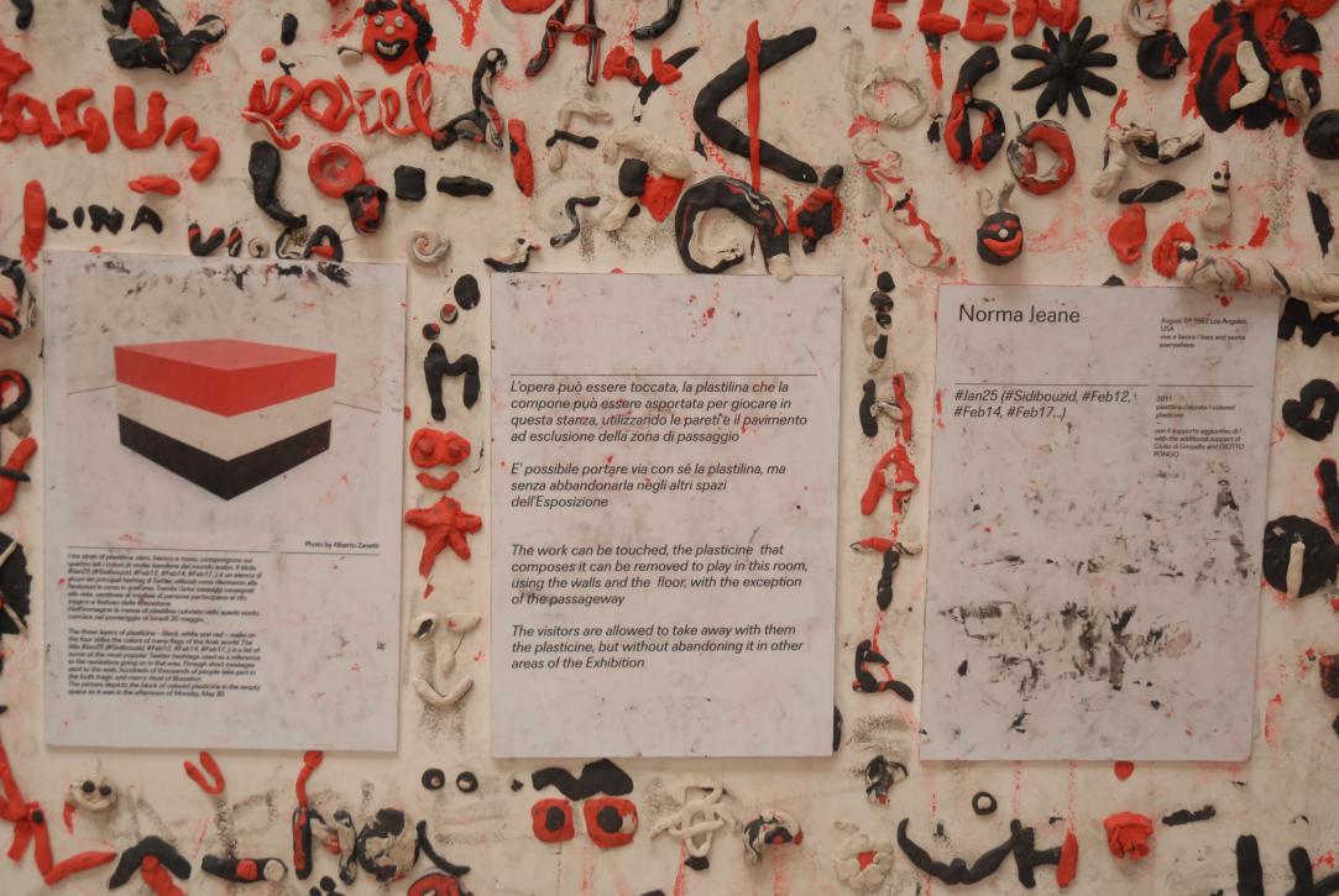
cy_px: 448
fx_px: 2123
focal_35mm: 57
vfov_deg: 23.8
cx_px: 670
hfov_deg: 35.0
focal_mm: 38
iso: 400
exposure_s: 1/60
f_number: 4.2
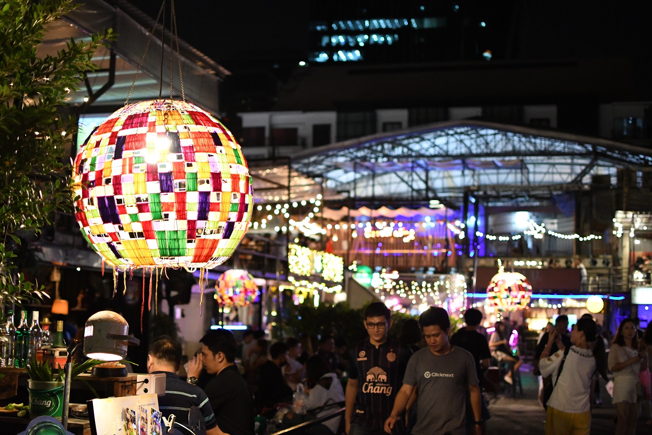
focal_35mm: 52
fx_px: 942
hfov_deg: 38.2
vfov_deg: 26.0
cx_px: 326
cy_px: 218
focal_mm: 35
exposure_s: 1/320
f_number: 1.8
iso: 6400
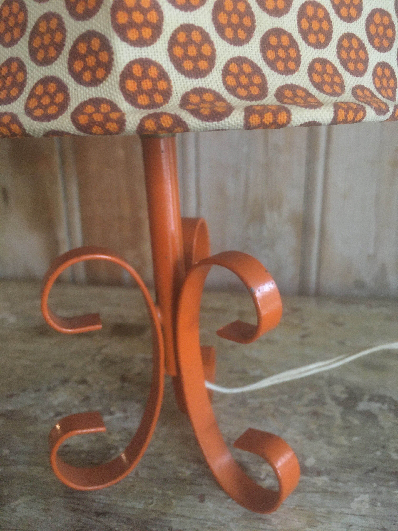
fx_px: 445
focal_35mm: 29
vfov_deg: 61.7
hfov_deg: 48.2
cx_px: 199
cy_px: 266
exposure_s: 1/33
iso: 160
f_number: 2.2
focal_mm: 4.15
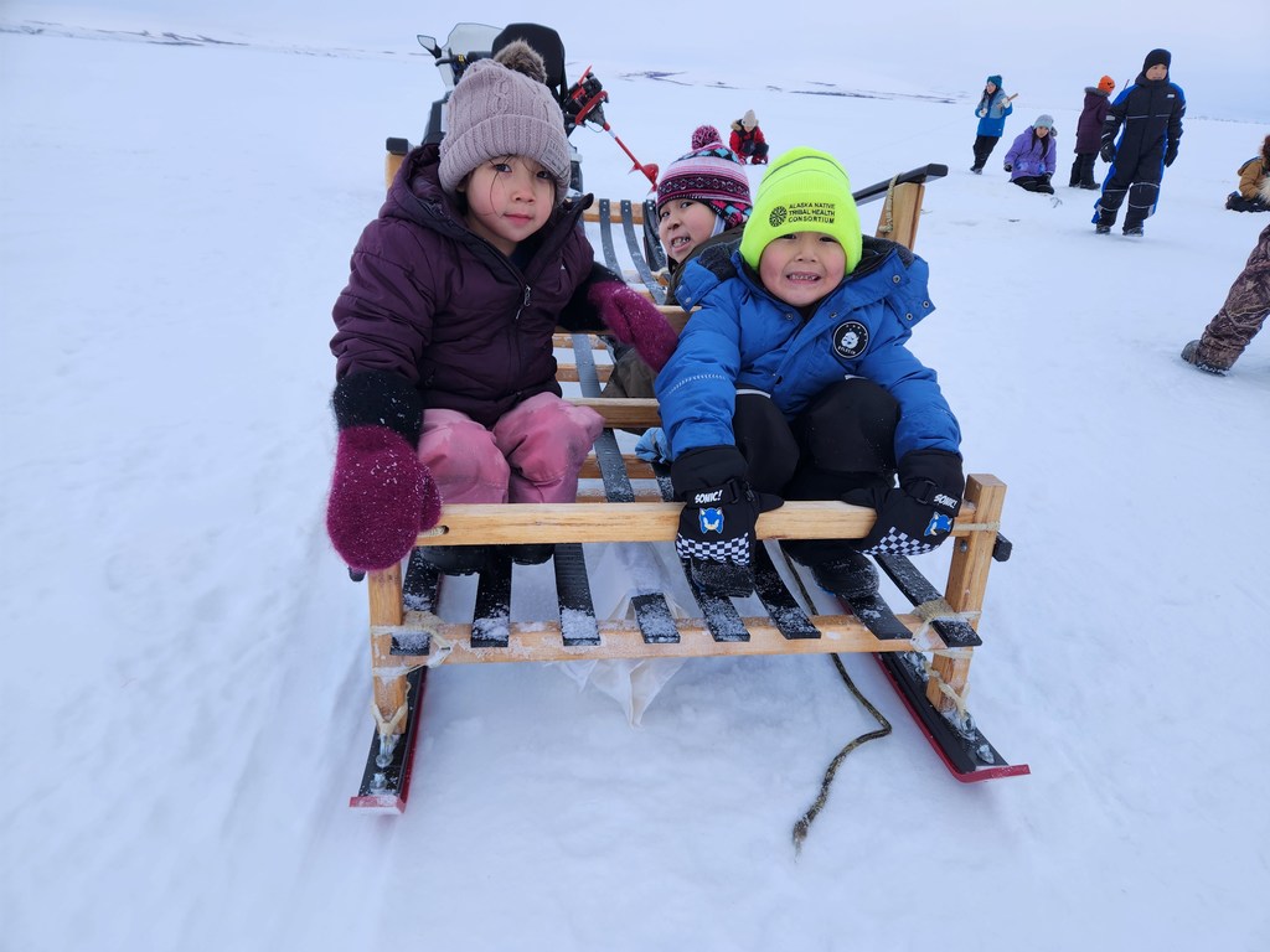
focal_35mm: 23
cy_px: 476
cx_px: 635
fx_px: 844
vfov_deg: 58.9
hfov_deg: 73.9
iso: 25
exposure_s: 1/180
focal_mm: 5.4
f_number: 1.8
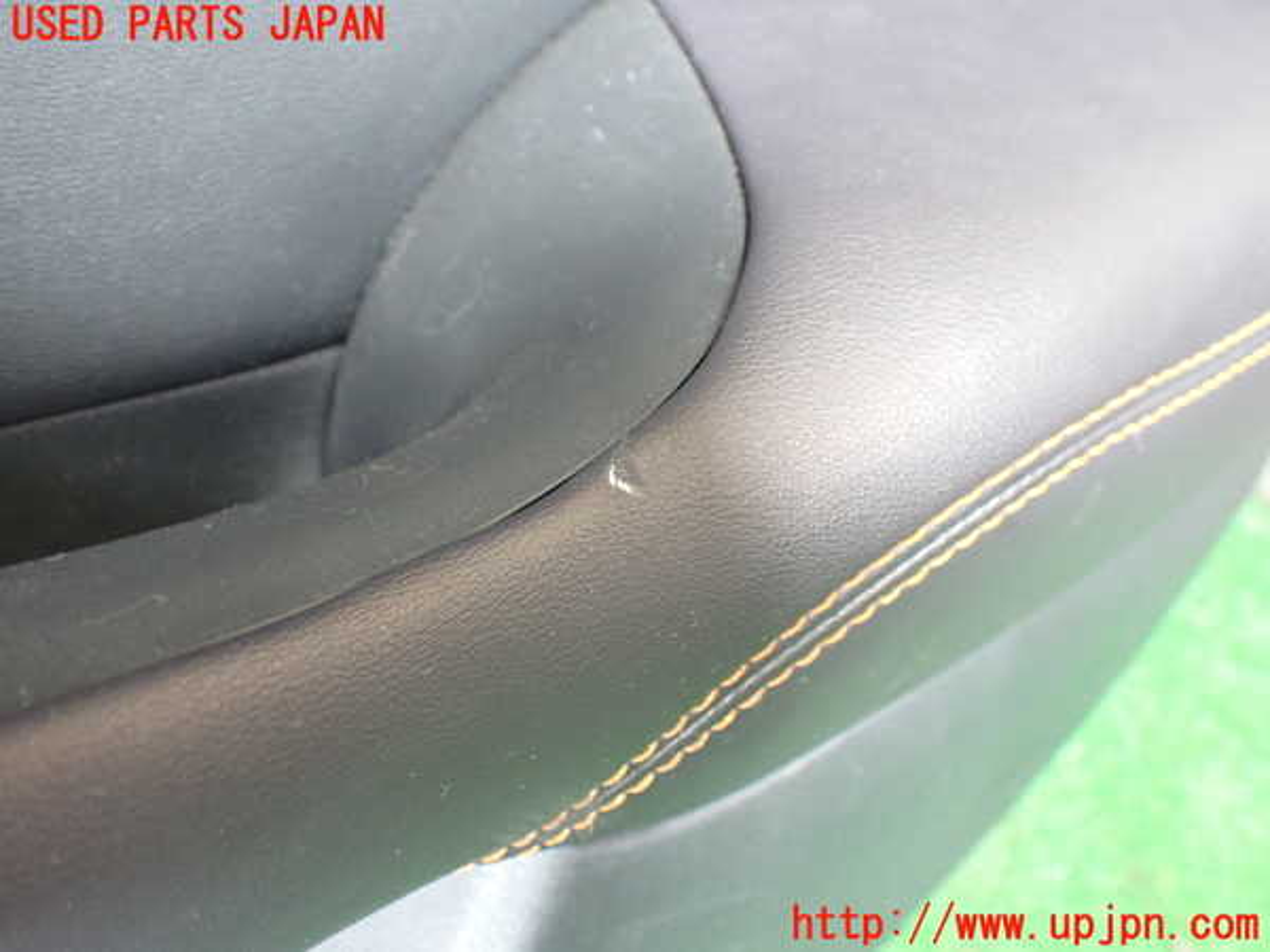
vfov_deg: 46.8
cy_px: 476
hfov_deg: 60.0
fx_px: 1101
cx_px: 635
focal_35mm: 30
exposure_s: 1/30
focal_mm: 5.4
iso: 800
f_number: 2.3
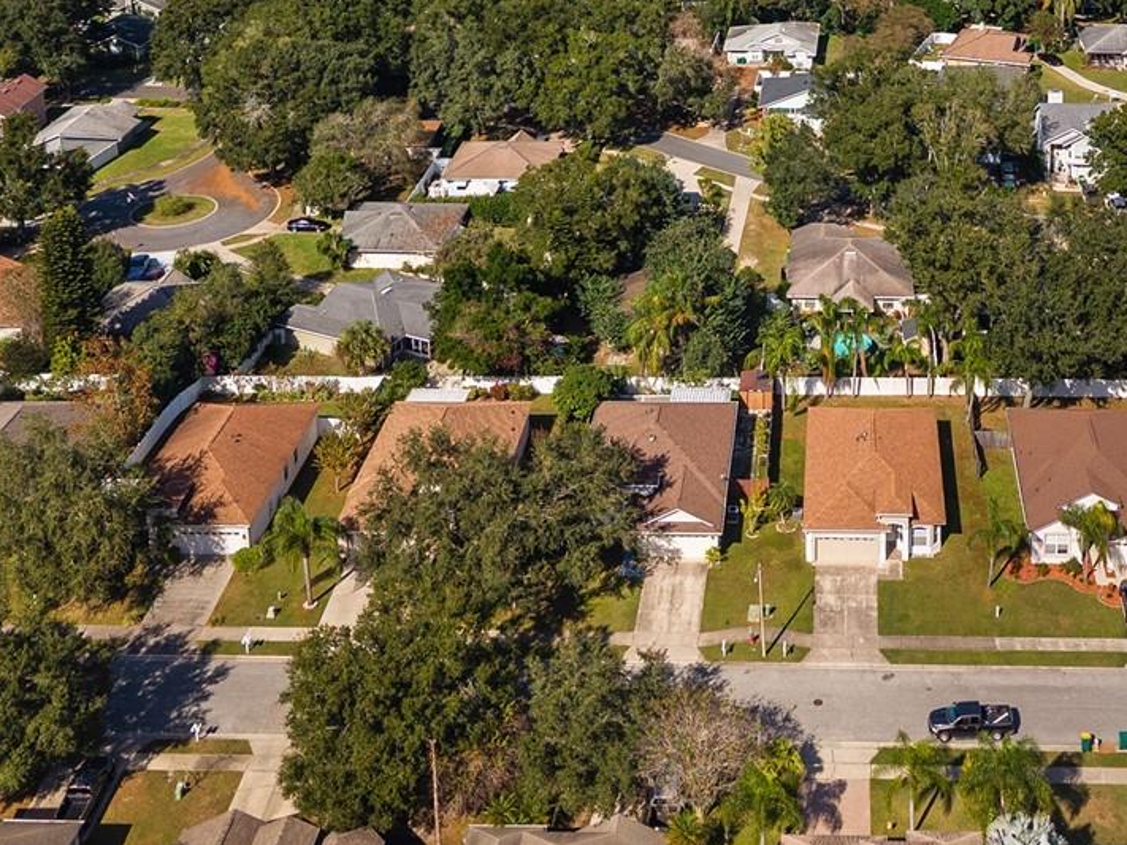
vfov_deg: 25.0
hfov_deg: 34.9
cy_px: -100
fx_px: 1758
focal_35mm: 54
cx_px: 823
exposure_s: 1/4000
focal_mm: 8.67
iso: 160
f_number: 1.8
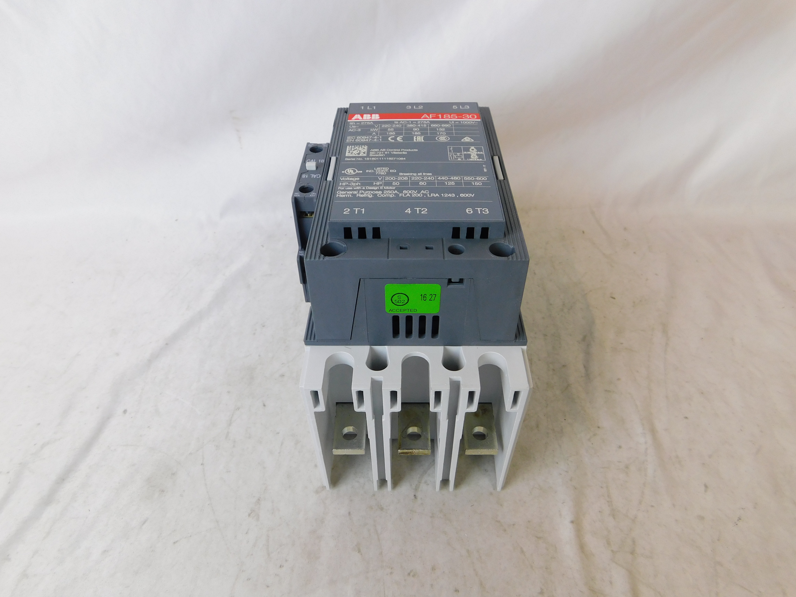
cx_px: 398
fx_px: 529
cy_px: 298
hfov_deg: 73.9
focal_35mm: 23
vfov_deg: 58.9
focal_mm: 4
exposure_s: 1/30
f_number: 3
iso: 140
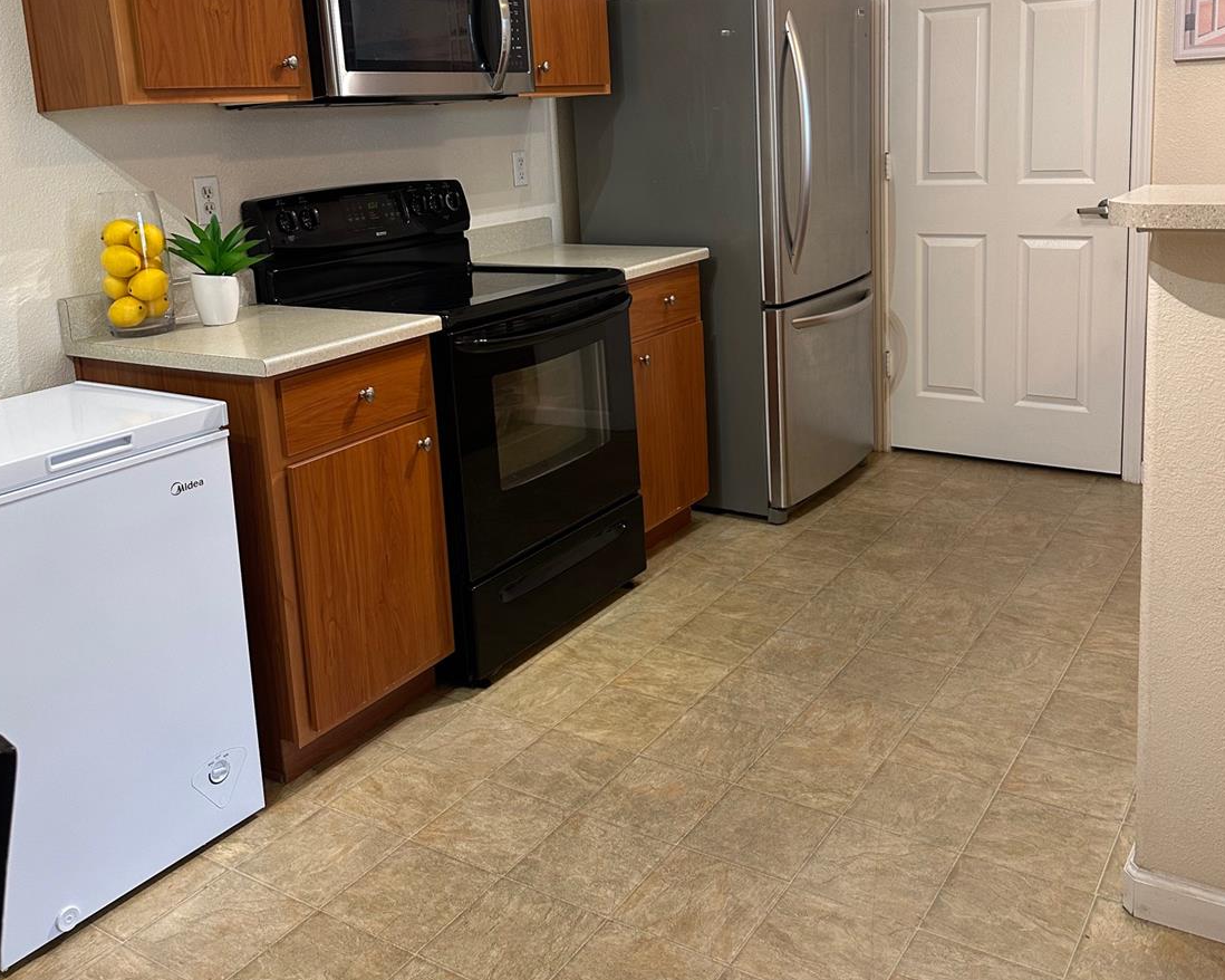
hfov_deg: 55.7
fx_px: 1160
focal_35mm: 32
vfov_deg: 45.2
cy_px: 334
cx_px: 618
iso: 200
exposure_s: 1/60
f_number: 1.78
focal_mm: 6.86
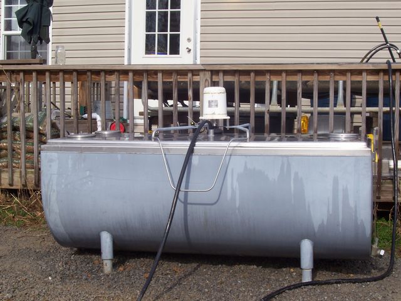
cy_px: 150
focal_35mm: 65
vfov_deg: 22.6
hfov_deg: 29.8
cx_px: 200
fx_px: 753
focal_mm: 10.8
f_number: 6.8
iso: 80
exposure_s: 1/255
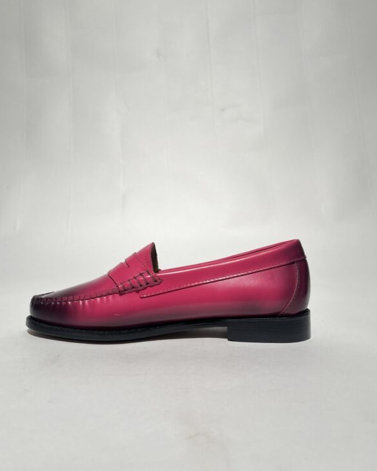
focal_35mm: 28
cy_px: 233
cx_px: 183
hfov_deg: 51.5
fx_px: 391
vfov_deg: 62.2
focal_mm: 5.1
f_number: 1.6
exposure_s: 1/302
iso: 50
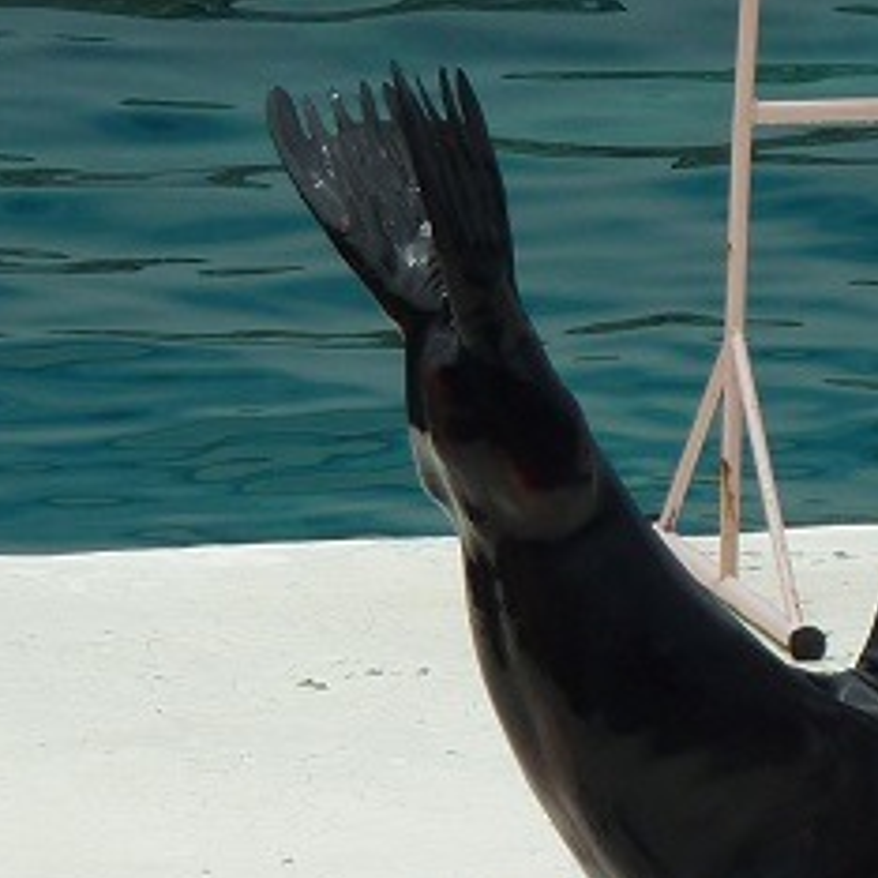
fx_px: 24363
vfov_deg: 2.1
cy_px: 454
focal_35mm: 849
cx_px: 961
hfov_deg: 2.1
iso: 80
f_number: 5.6
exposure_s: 1/640
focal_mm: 42.6
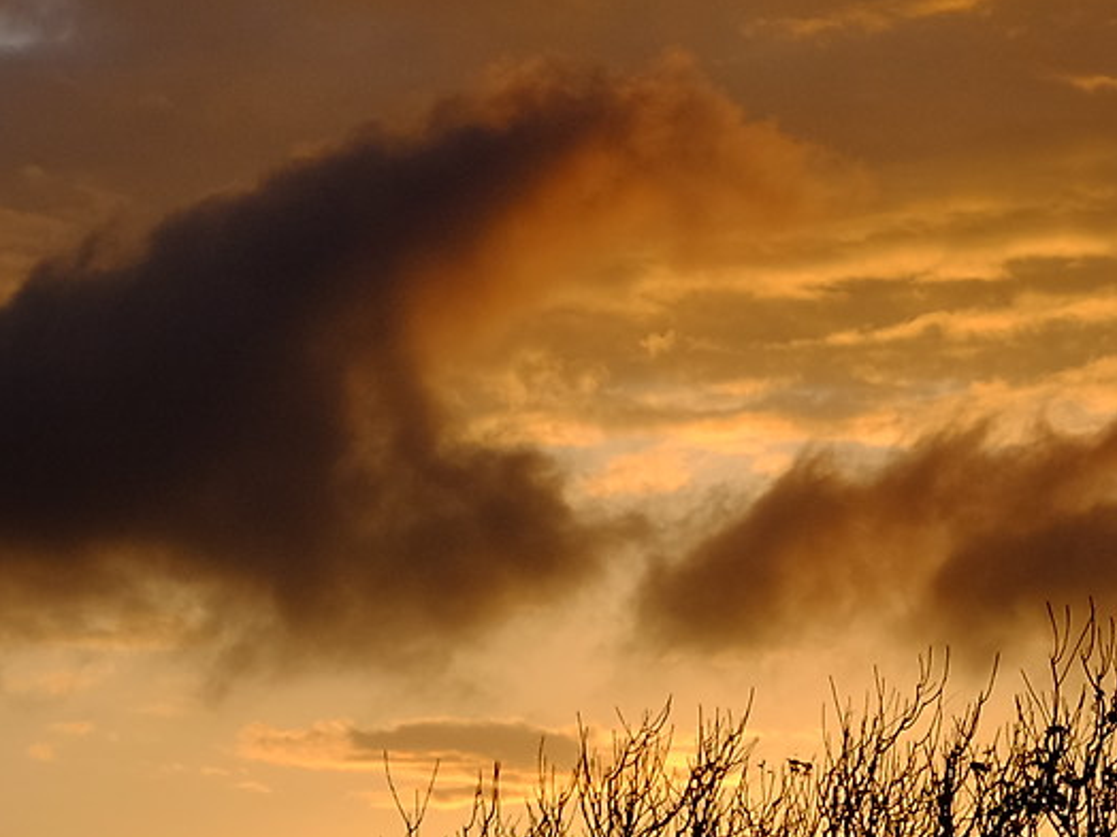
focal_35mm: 176
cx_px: 269
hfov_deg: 11.2
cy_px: 963
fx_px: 5679
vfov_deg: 8.4
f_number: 6.4
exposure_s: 1/320
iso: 200
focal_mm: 26.5
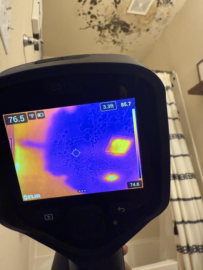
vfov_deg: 71.6
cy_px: 135
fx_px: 188
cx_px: 102
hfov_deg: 56.8
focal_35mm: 24
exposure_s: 1/60
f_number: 2.2
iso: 320
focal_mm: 2.22
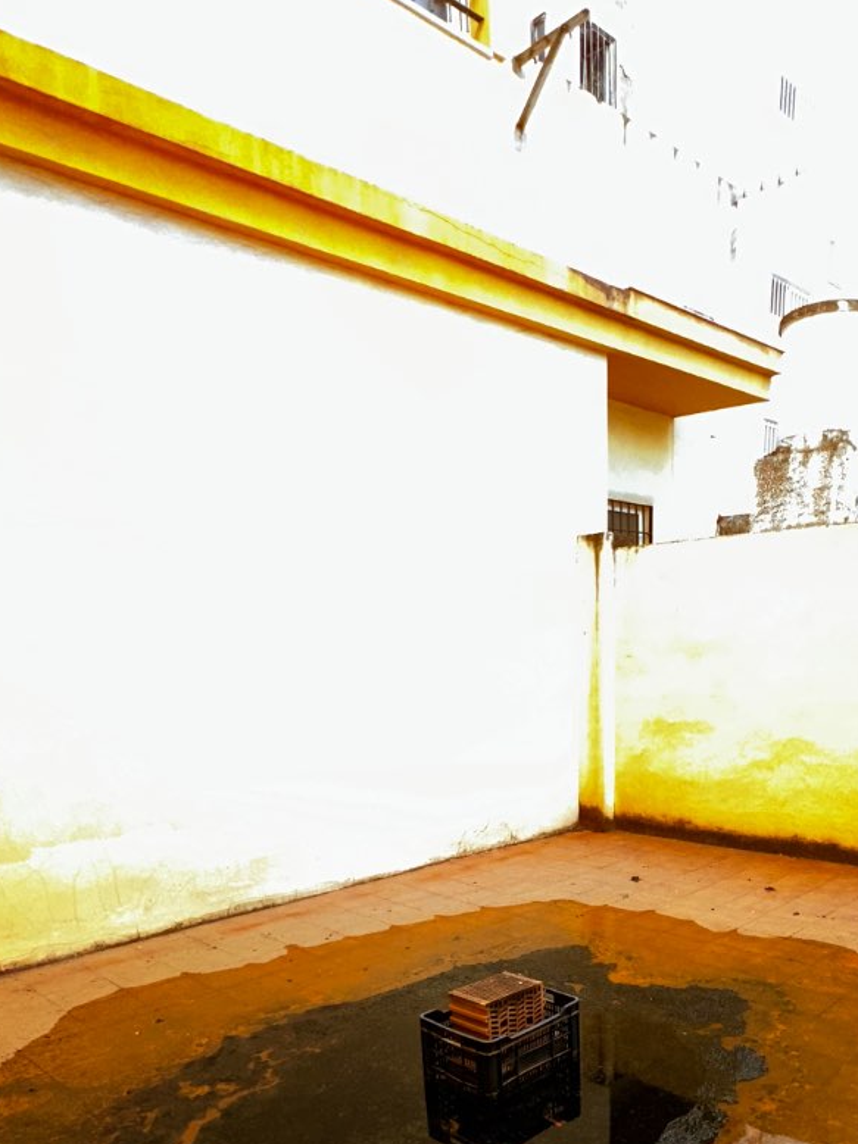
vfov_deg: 59.8
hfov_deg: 50.7
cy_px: 926
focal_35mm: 27
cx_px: 548
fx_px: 893
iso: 160
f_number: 2.2
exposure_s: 1/276
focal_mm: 2.22
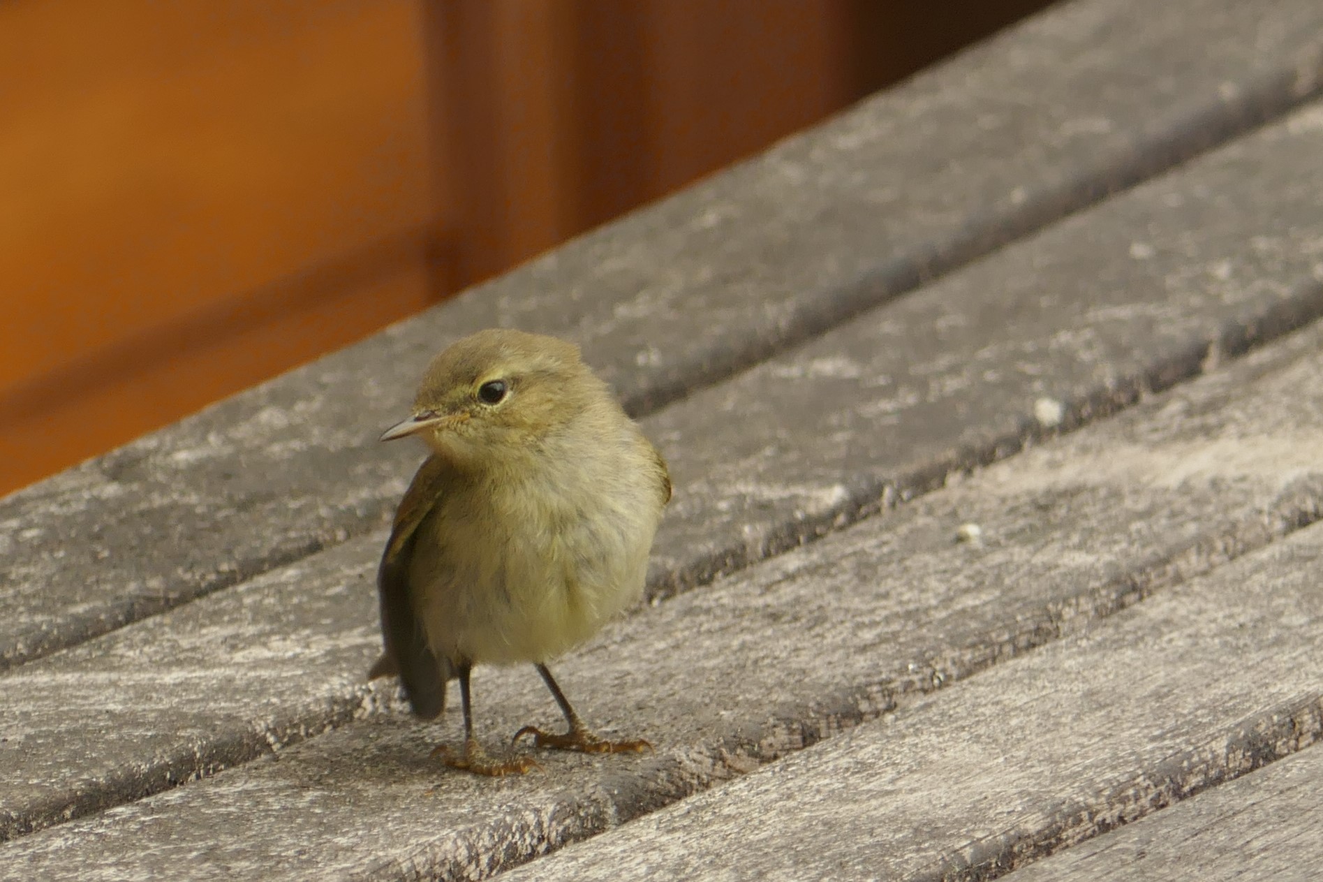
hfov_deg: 8.2
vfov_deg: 5.5
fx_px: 9186
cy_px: 441
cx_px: 662
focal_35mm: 250
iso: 200
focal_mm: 91
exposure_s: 1/160
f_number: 5.9
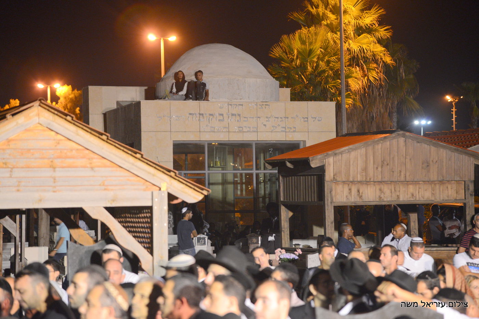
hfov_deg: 17.1
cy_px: 160
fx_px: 1596
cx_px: 240
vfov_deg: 11.4
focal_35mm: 120
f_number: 4
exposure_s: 1/25
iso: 2000
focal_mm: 120
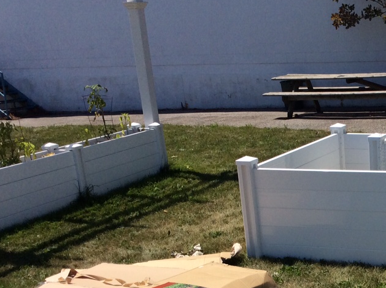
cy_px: 271
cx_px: 387
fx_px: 757
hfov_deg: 27.0
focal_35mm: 68
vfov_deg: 21.0
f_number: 2.4
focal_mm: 3.3
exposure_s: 1/2387
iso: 32
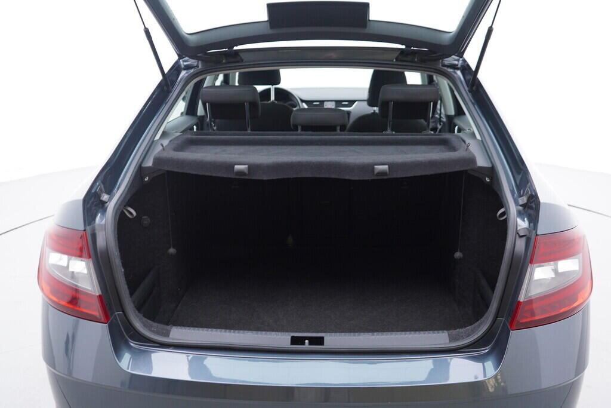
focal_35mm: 36
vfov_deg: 36.9
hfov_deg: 53.1
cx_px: 306
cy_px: 204
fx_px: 611
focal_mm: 24
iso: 160
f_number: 2.8
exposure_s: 1/40
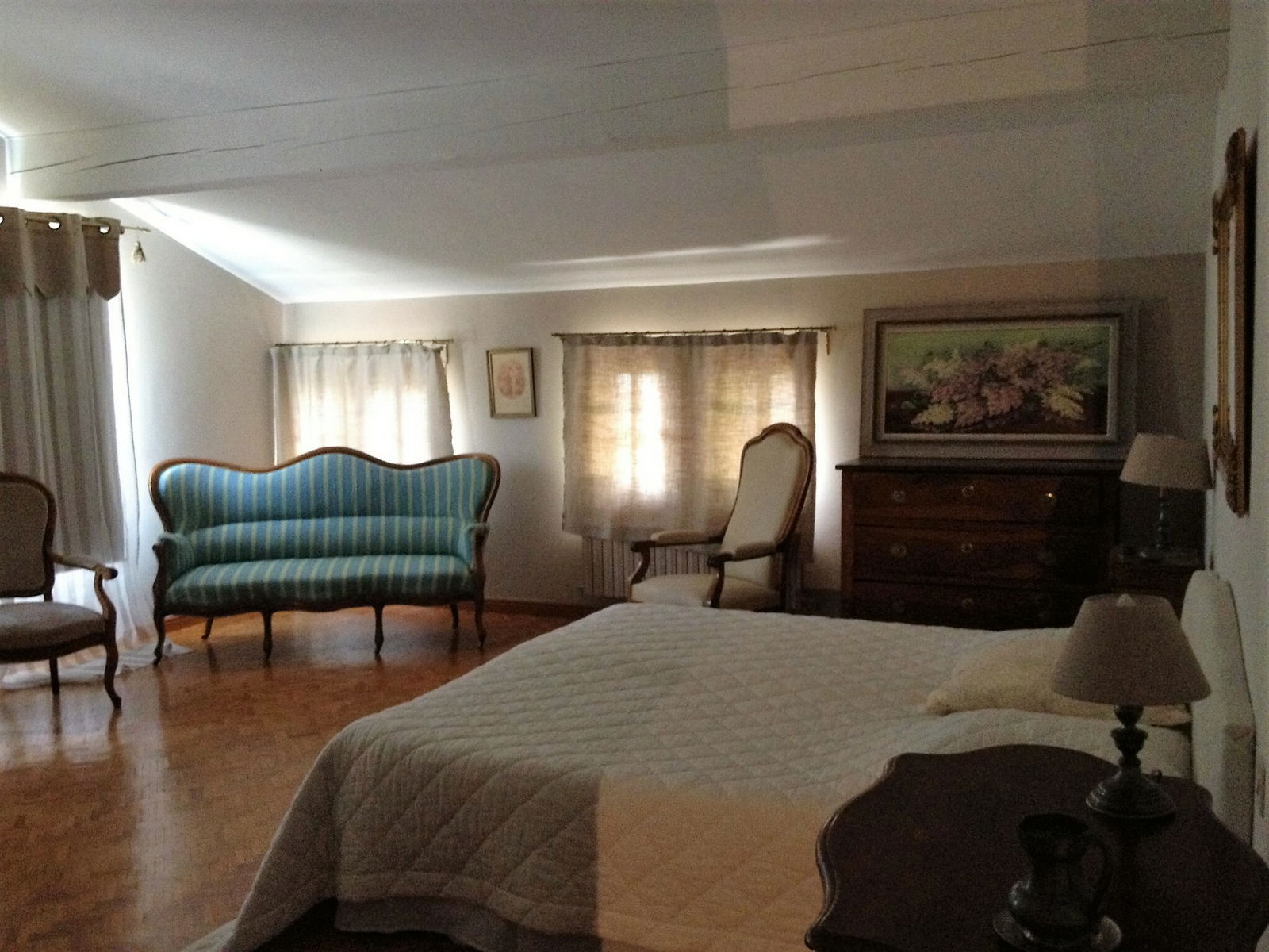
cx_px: 634
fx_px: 1283
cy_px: 476
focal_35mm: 35
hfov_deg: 52.6
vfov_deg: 40.7
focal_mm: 4.28
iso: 400
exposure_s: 1/20
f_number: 2.4
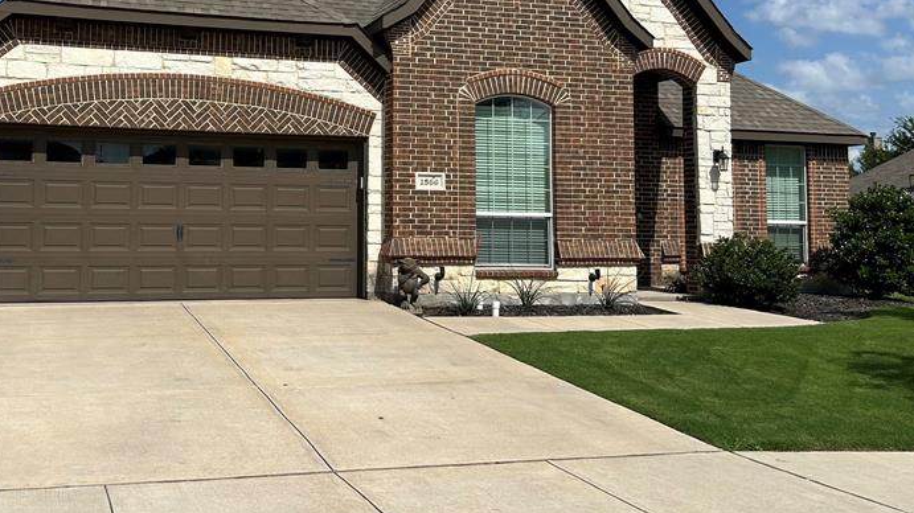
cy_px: 124
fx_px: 1017
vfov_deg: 27.9
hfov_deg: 47.8
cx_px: 331
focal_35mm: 42
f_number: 1.5
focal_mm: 5.7
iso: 50
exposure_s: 1/6579
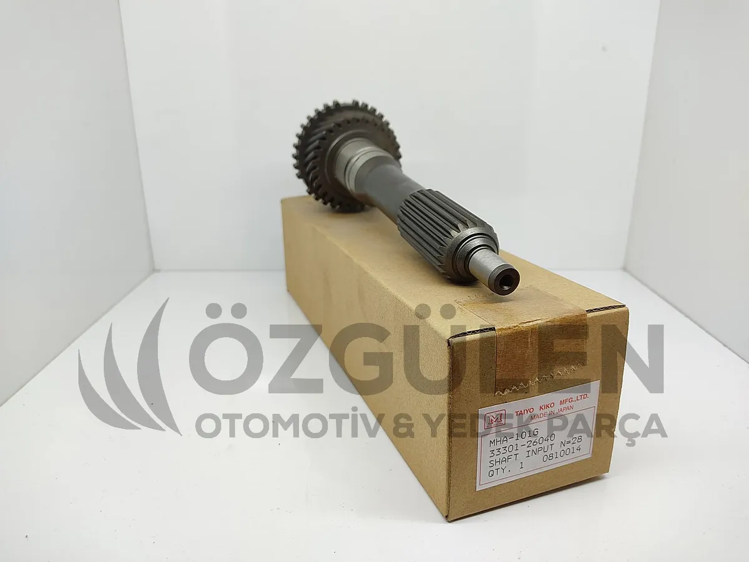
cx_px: 374
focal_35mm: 26
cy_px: 281
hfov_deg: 67.3
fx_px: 563
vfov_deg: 53.1
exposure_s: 1/100
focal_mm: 4.74
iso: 189
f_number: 1.79
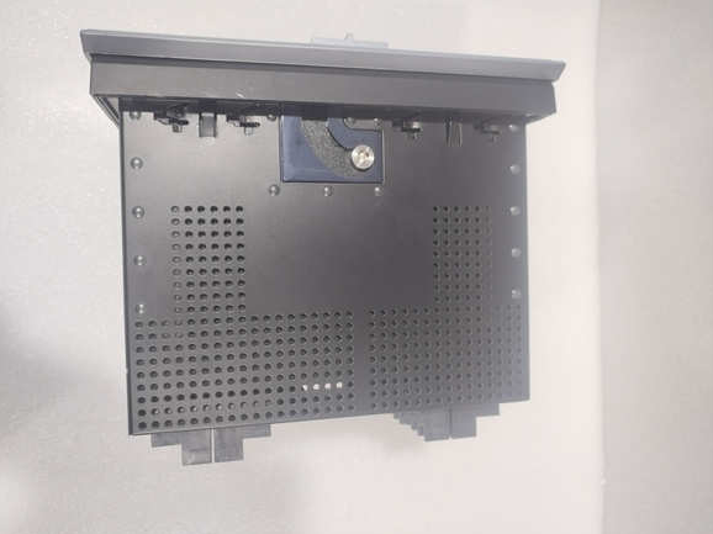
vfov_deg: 51.3
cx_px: 349
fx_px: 556
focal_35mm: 27
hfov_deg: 65.3
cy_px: 266
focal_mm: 4.75
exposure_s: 1/25
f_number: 1.8
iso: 376
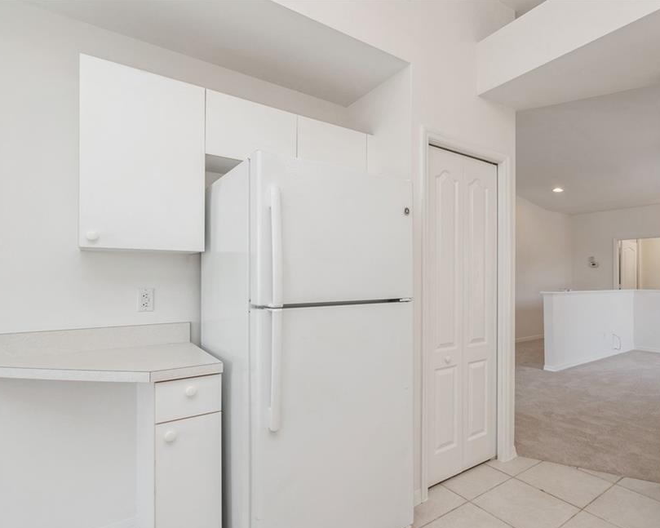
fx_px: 371
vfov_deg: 70.8
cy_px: 275
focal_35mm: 19
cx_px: 382
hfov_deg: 82.7
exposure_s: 1/25
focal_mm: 16
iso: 200
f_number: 8
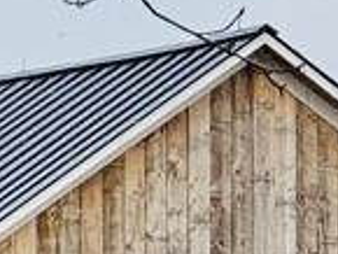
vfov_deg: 2.7
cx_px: 12
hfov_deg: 3.6
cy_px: 431
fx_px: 5306
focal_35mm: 543
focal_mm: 9
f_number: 2.8
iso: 25
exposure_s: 1/544
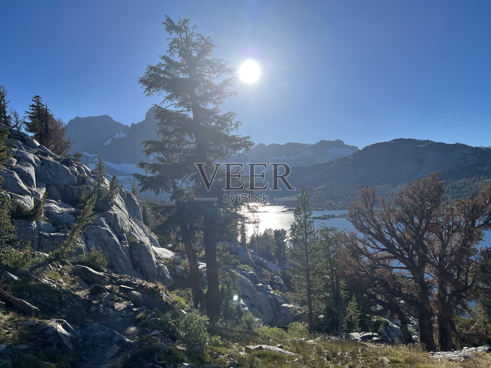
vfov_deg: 53.1
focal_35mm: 26
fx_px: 369
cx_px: 246
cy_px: 184
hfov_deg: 67.3
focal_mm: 5.7
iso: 50
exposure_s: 1/6579
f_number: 1.5
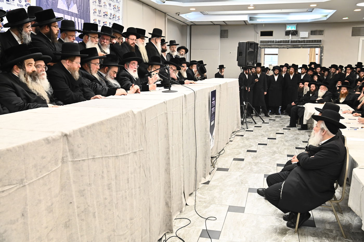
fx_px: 404
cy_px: 121
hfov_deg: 48.5
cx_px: 182
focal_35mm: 40
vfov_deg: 33.4
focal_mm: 40
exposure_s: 1/125
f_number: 6.3
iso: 2500
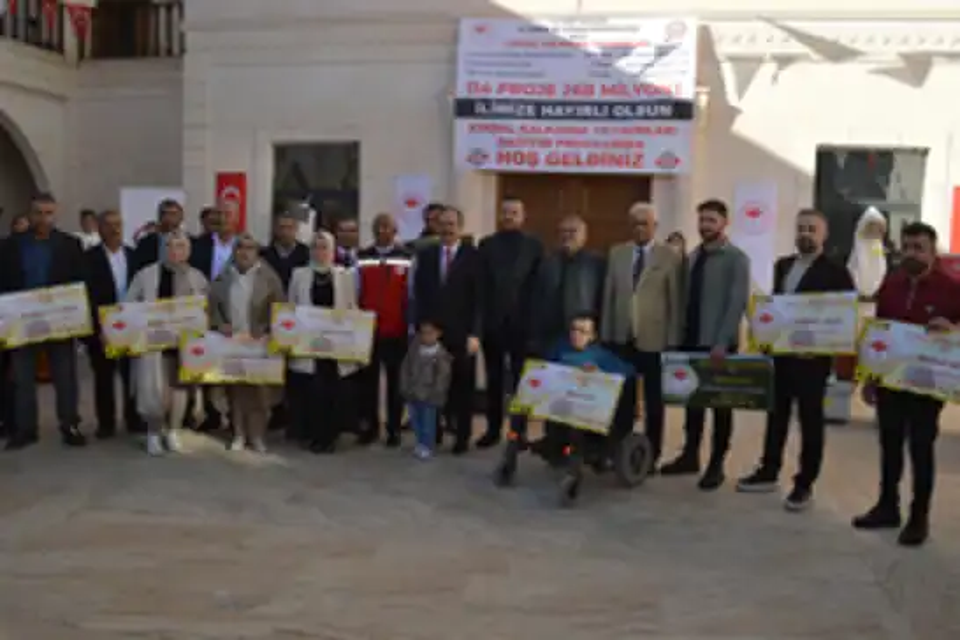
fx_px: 720
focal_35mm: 27
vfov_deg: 47.9
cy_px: 320
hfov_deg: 67.4
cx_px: 480
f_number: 8
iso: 100
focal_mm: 18
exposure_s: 1/200
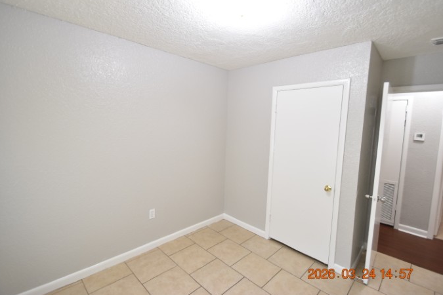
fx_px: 197
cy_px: 140
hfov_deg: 96.7
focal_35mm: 16
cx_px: 221
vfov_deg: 73.7
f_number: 3.5
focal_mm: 10
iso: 800
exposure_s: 1/45
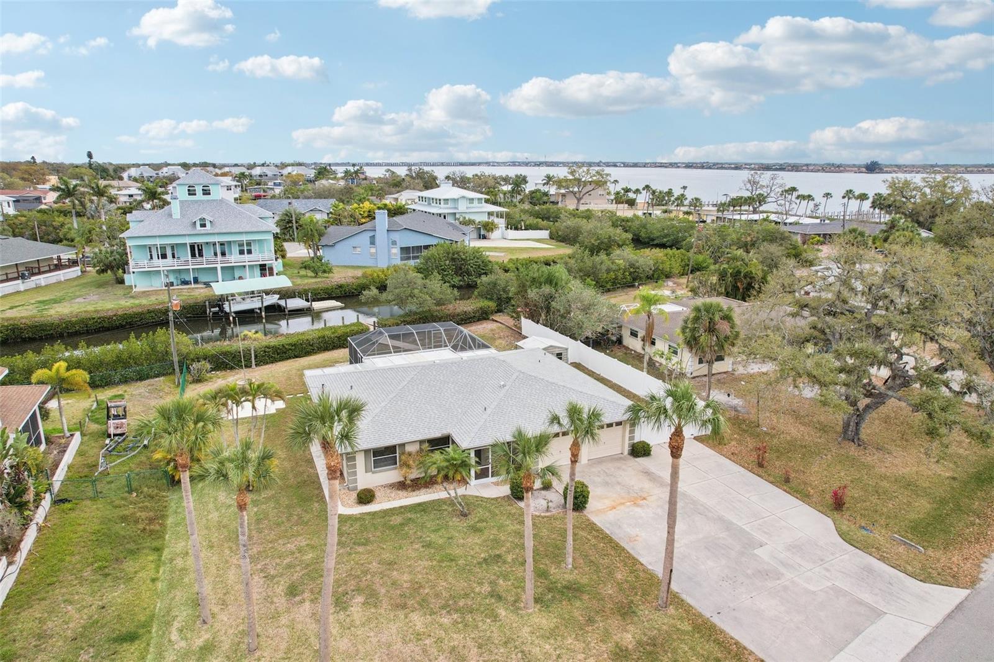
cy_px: 331
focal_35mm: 22
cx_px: 497
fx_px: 607
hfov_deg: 78.6
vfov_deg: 57.2
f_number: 2.8
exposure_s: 1/2500
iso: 140
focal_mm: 8.4
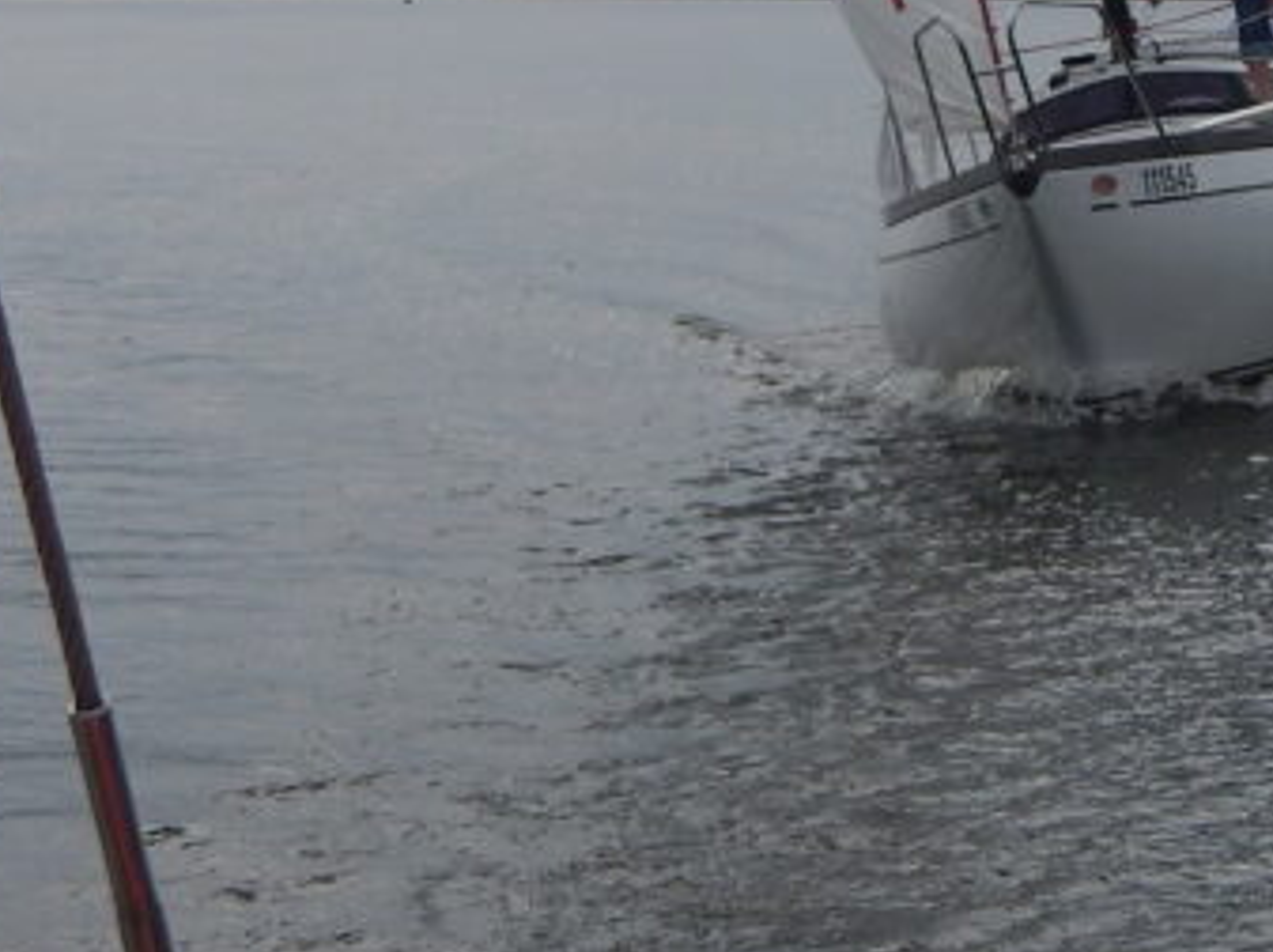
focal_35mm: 143
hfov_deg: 13.7
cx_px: 1152
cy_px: -208
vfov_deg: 10.2
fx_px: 5253
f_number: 4.1
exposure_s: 1/1000
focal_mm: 8.4
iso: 125
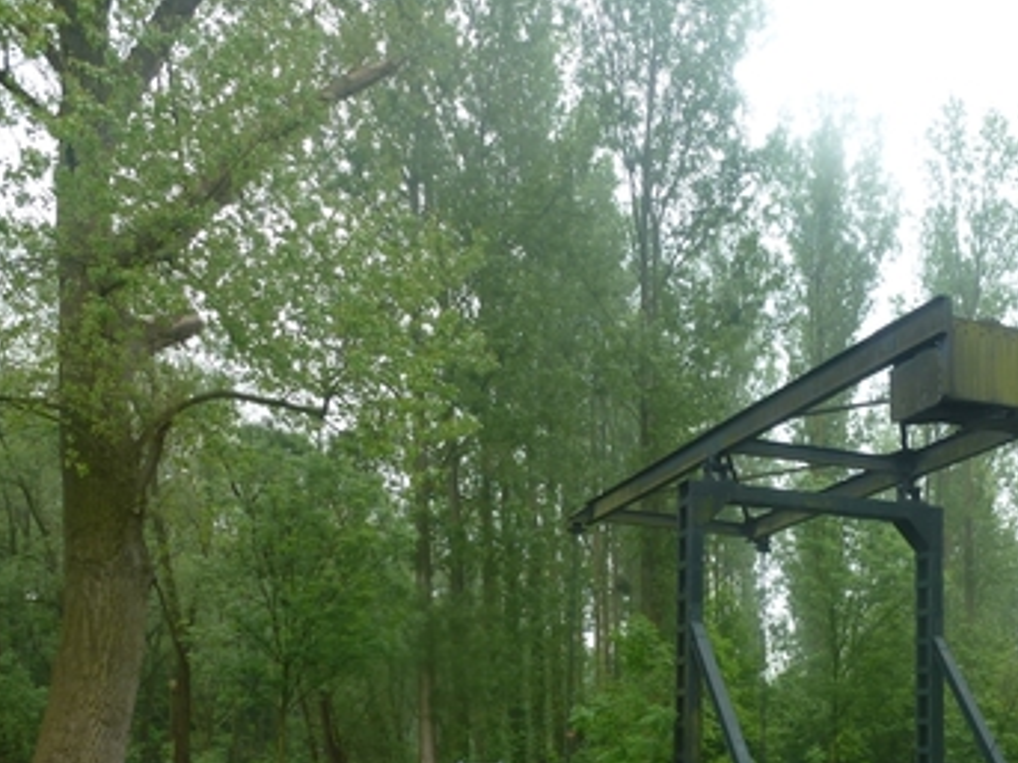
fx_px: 1235
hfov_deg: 42.9
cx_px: 801
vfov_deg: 33.0
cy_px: 650
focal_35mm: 42
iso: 100
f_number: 3.5
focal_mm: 4.3
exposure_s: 1/125
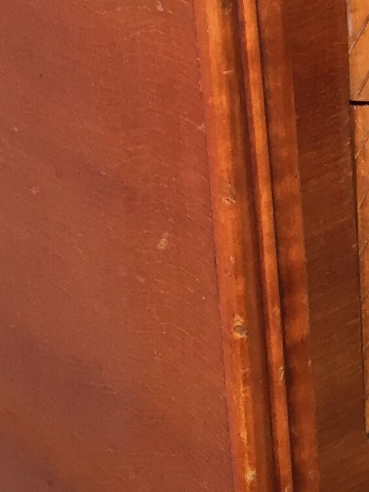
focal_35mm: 126
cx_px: 597
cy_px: -45
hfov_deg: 11.2
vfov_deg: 15.3
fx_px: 1791
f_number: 2.2
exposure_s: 1/33
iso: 100
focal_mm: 4.15
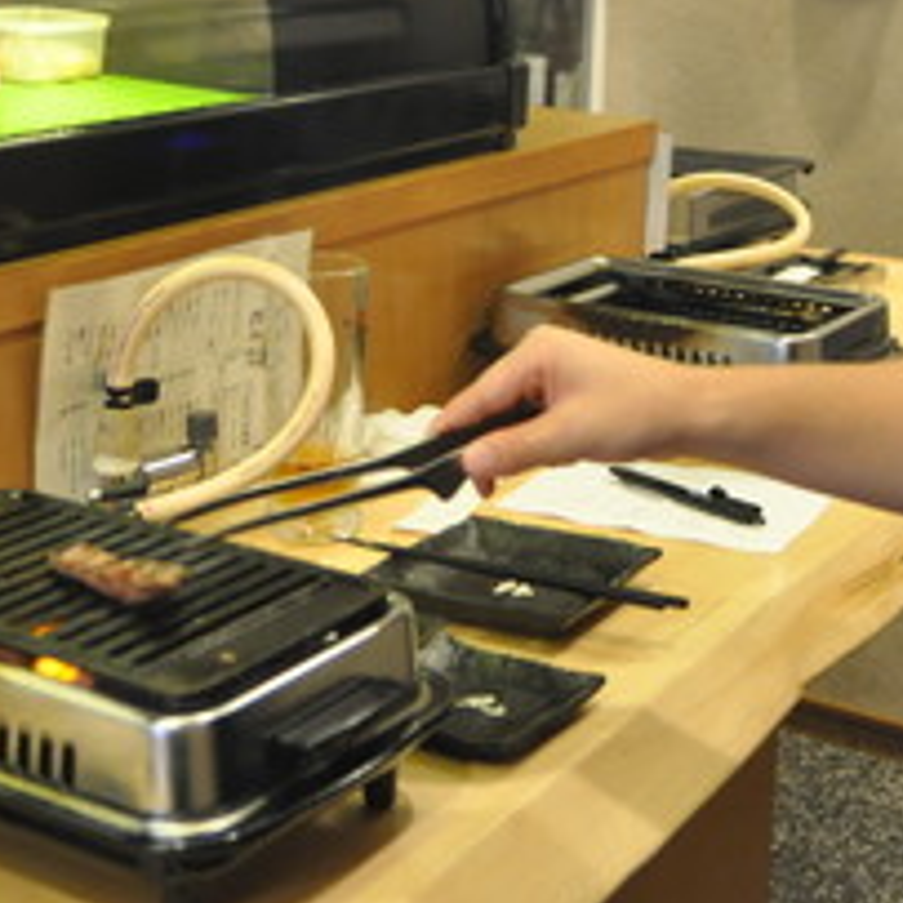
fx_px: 2017
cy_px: 11
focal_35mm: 68
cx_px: 520
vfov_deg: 24.2
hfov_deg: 25.2
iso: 1000
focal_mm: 17
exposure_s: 1/30
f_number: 2.8
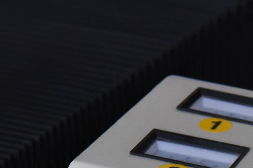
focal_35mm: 228
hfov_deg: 8.9
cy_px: 346
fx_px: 1602
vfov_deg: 5.9
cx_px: 278
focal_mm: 55
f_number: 4
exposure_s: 1/800
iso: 1600
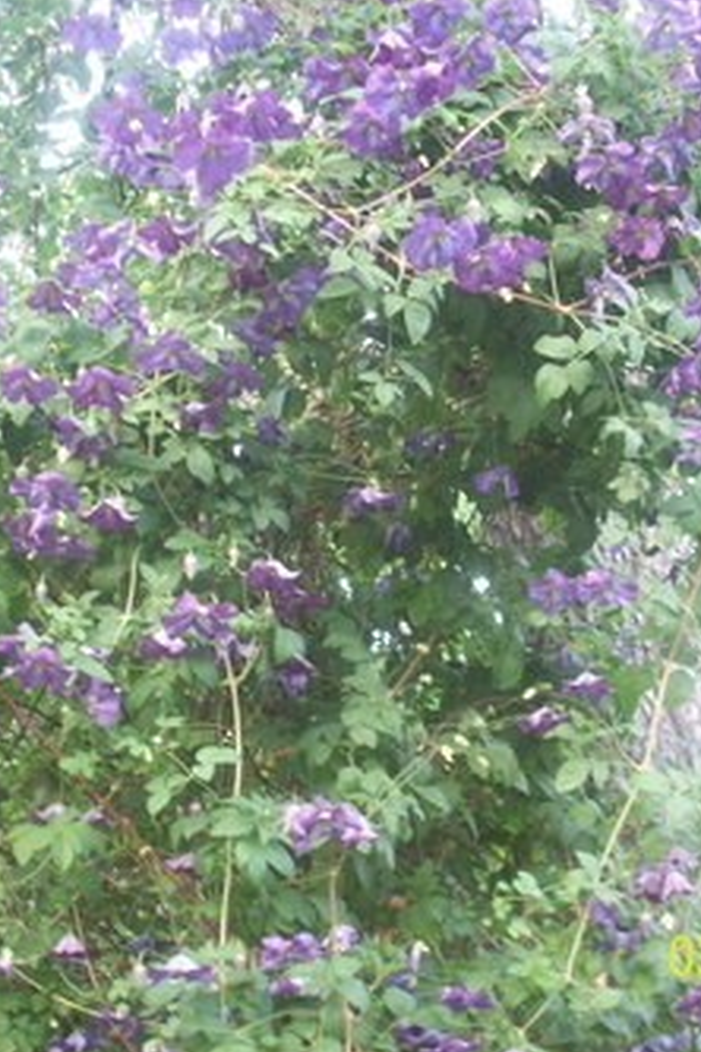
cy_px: 524
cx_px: 319
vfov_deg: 38.2
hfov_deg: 26.0
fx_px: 1519
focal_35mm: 52
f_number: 2.8
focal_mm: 6.2
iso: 80
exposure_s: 1/13.6
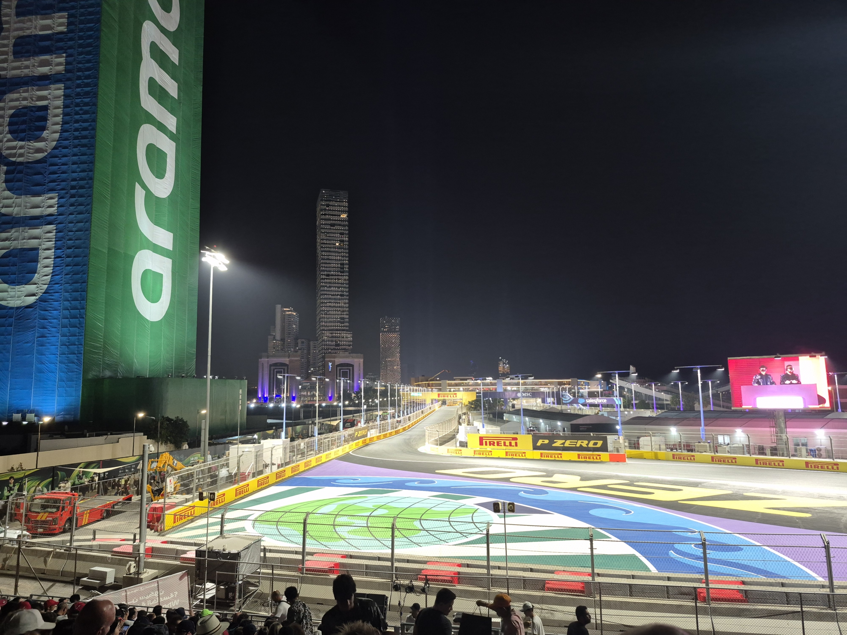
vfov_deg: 58.9
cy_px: 318
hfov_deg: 73.9
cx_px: 424
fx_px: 563
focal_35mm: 23
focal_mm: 5.4
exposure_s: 1/120
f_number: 1.8
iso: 400
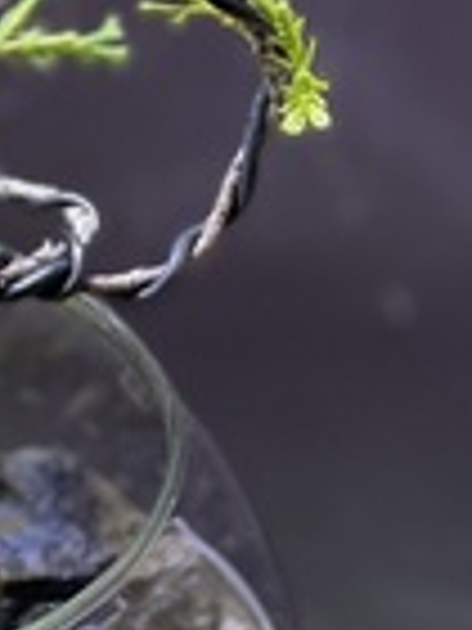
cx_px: -189
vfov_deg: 8.9
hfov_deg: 6.6
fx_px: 4054
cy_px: 297
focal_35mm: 223
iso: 160
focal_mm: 6
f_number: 2
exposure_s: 1/40
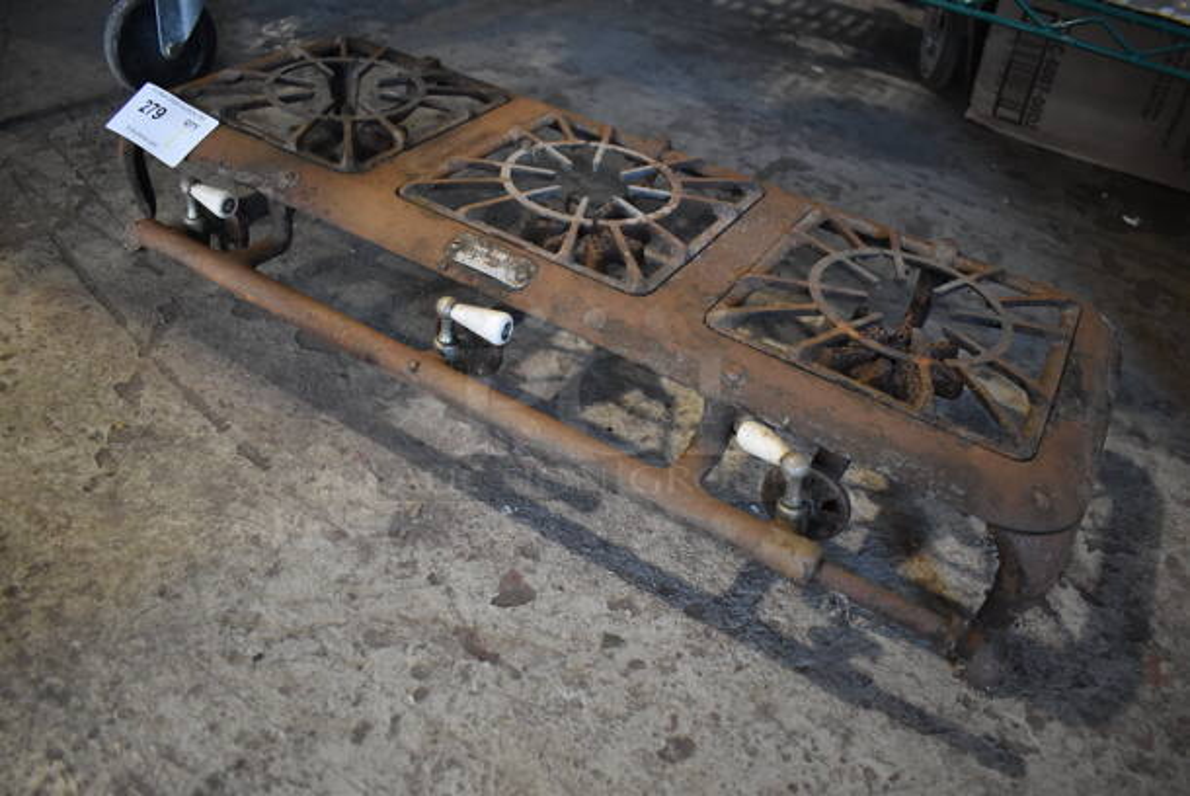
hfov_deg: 67.3
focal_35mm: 27
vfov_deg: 48.0
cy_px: 398
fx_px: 893
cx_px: 595
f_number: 3.5
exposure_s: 1/125
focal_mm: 18
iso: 1800
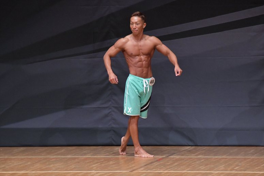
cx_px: 132
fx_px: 2309
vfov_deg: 4.4
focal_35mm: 315
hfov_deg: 6.5
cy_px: 88
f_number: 5.6
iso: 6400
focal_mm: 210
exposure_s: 1/400
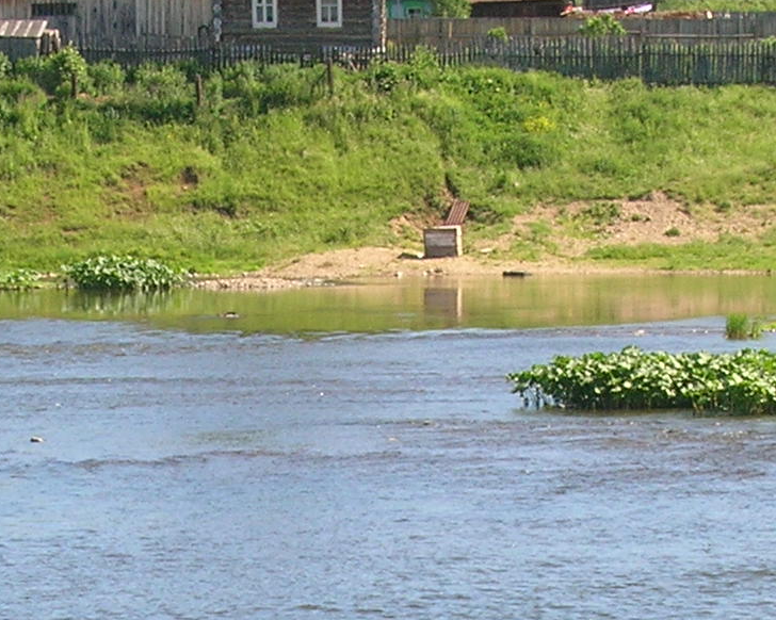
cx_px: 265
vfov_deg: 7.0
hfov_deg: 8.8
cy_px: 846
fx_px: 5028
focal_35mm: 219
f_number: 6.1
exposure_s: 1/139
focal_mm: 10.4
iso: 71
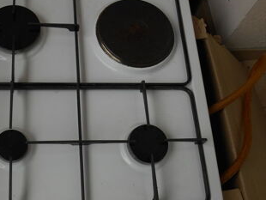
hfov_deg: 38.8
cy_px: 128
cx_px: 74
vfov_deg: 30.2
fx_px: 369
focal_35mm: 48
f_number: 3.6
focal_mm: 5.5
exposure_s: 1/250
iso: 80
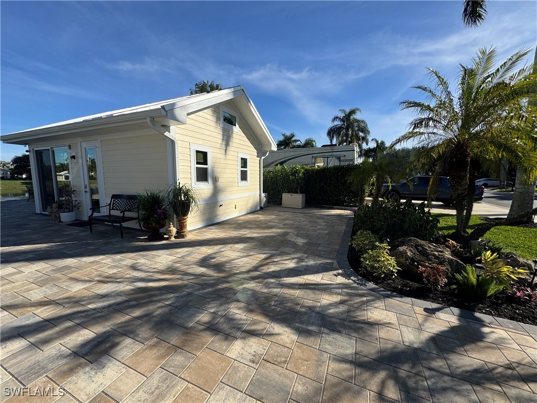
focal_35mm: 14
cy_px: 202
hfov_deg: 102.1
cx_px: 268
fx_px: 217
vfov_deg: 85.7
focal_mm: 2.22
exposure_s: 1/2494
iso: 50
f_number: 2.2
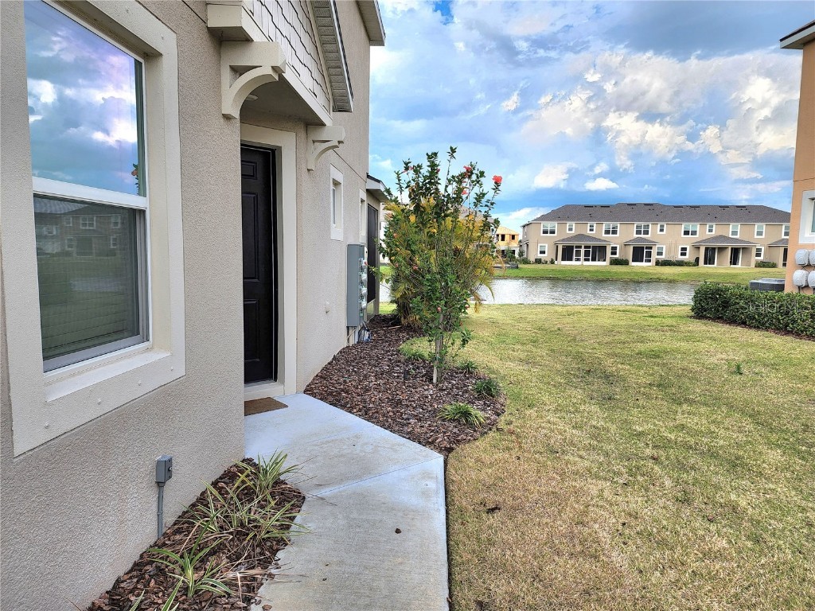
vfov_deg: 58.9
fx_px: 542
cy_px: 306
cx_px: 408
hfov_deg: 73.9
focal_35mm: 23
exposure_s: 1/556
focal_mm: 6.4
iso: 12
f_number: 1.8
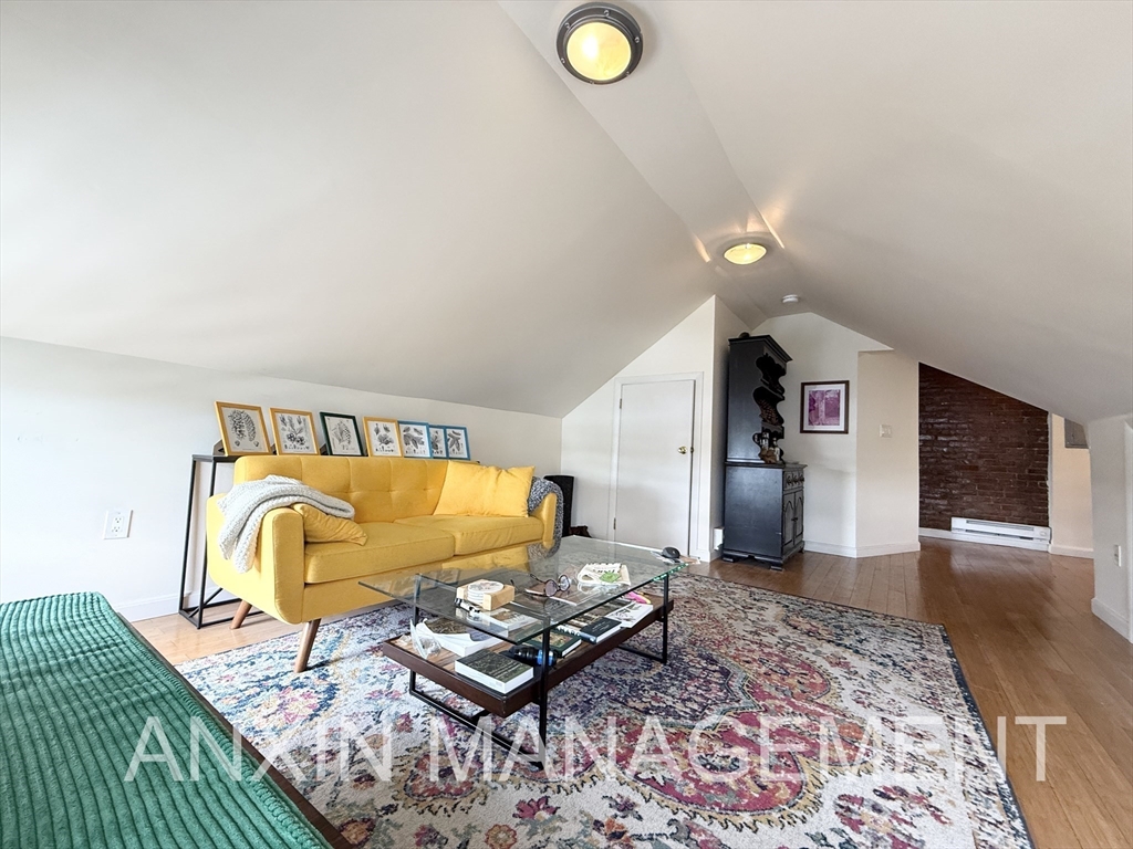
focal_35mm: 14
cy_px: 424
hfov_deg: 102.1
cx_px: 566
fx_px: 458
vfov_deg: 85.7
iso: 250
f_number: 2.2
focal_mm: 2.22
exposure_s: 1/60
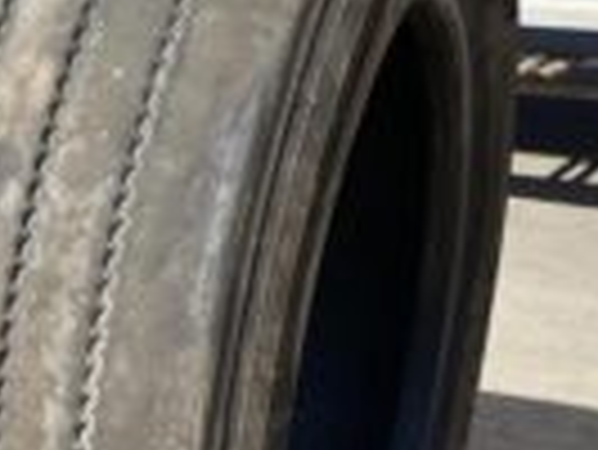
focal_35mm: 84
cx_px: -4
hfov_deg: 22.4
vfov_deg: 17.6
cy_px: 286
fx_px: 1452
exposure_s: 1/2564
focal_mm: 4.2
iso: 32
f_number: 1.6
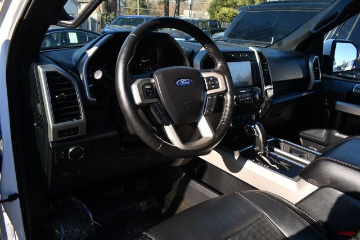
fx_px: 270
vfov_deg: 48.0
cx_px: 180
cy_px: 120
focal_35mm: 27
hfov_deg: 67.4
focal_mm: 18
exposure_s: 1/250
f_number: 7.1
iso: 200
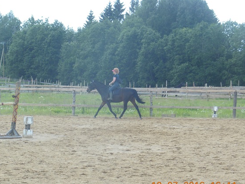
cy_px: 100
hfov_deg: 16.0
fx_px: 871
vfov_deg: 12.1
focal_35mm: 123
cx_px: 107
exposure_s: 1/250
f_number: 5.7
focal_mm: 19.1
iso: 200
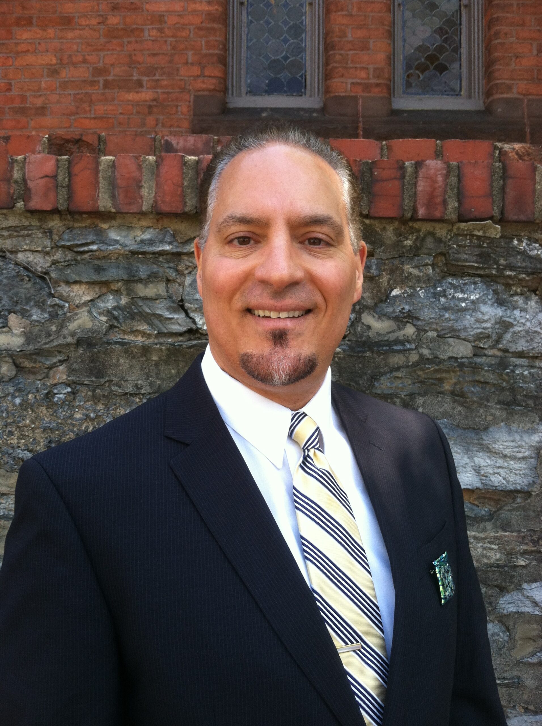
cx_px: 271
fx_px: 733
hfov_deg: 40.6
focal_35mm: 35
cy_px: 363
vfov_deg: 52.7
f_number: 2.8
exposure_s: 1/132
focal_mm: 3.85
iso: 80
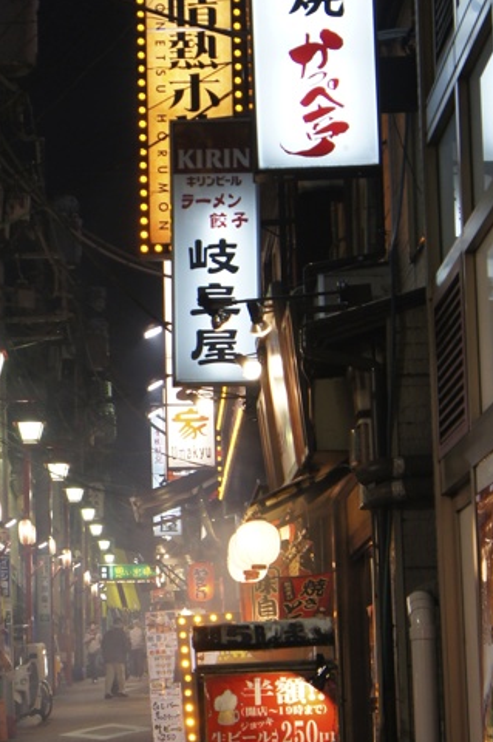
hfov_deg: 14.2
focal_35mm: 96
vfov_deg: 21.2
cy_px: 485
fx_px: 1976
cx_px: 125
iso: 500
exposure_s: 1/60
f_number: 4
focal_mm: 30
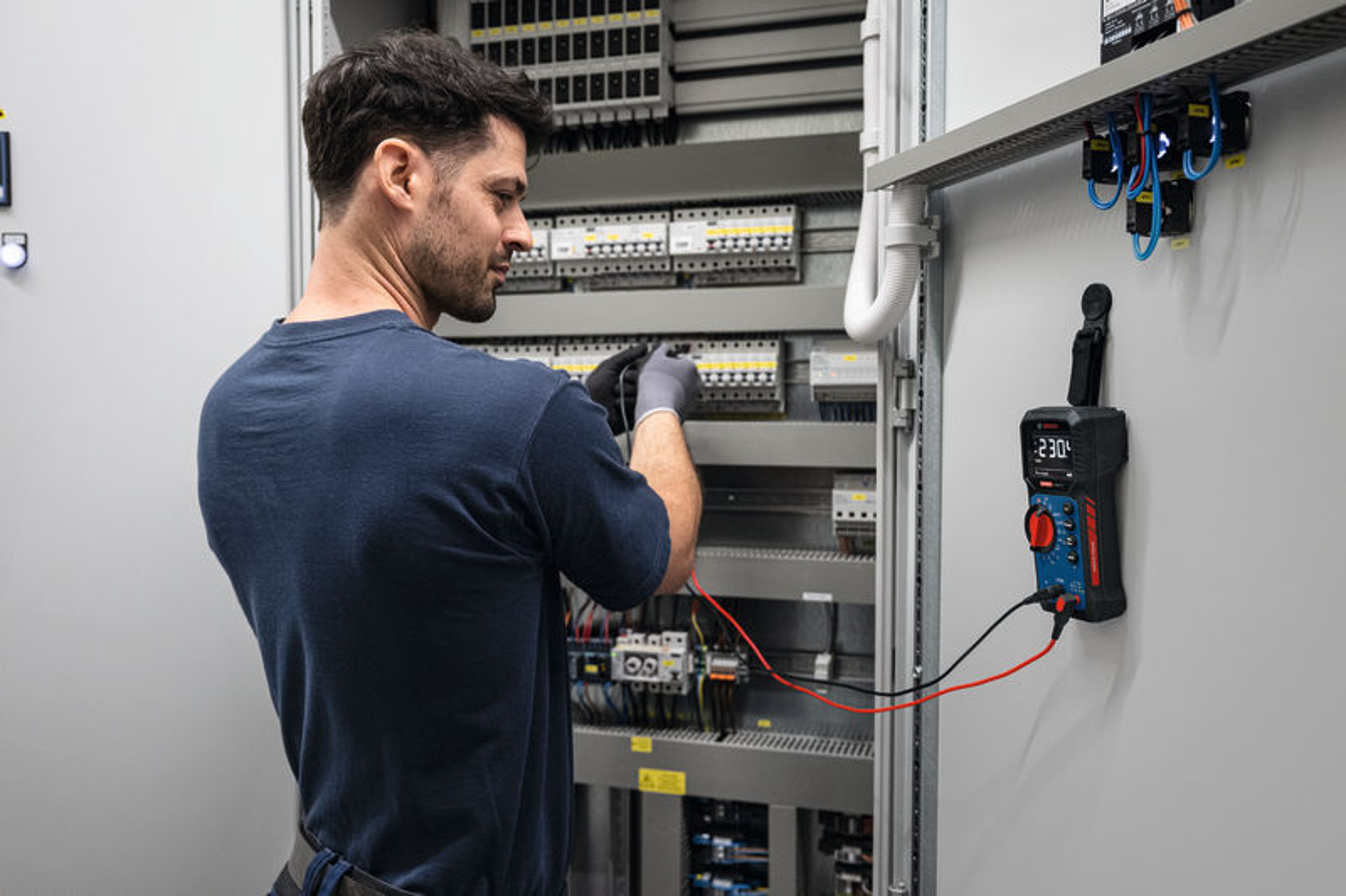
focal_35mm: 29
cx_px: 673
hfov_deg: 63.7
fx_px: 1084
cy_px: 448
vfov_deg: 44.9
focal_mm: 29
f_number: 3.5
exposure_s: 1/160
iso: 2200
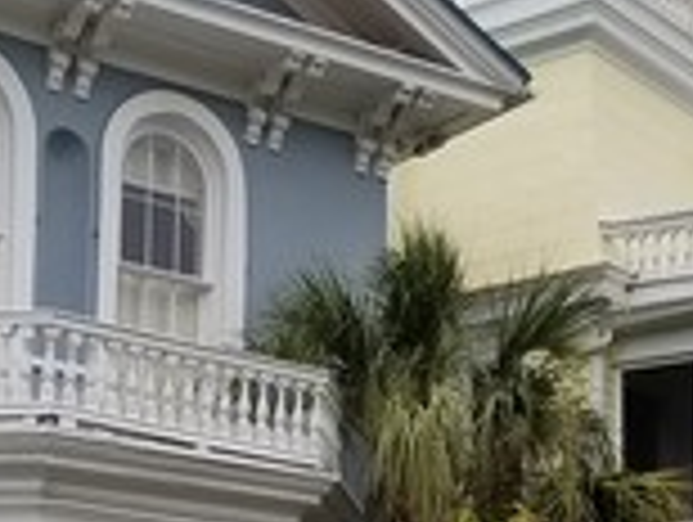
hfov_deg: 18.2
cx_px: 346
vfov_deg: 13.4
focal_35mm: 108
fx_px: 2165
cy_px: 634
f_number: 1.7
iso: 50
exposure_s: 1/1724
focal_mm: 4.2
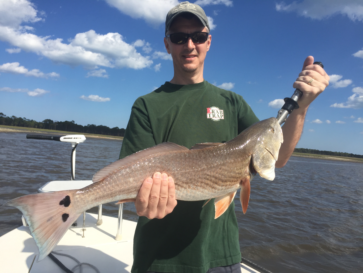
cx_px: 182
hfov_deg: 61.7
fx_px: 304
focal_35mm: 29
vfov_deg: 48.2
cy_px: 136
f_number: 2.2
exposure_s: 1/2639
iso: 32
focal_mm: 4.15
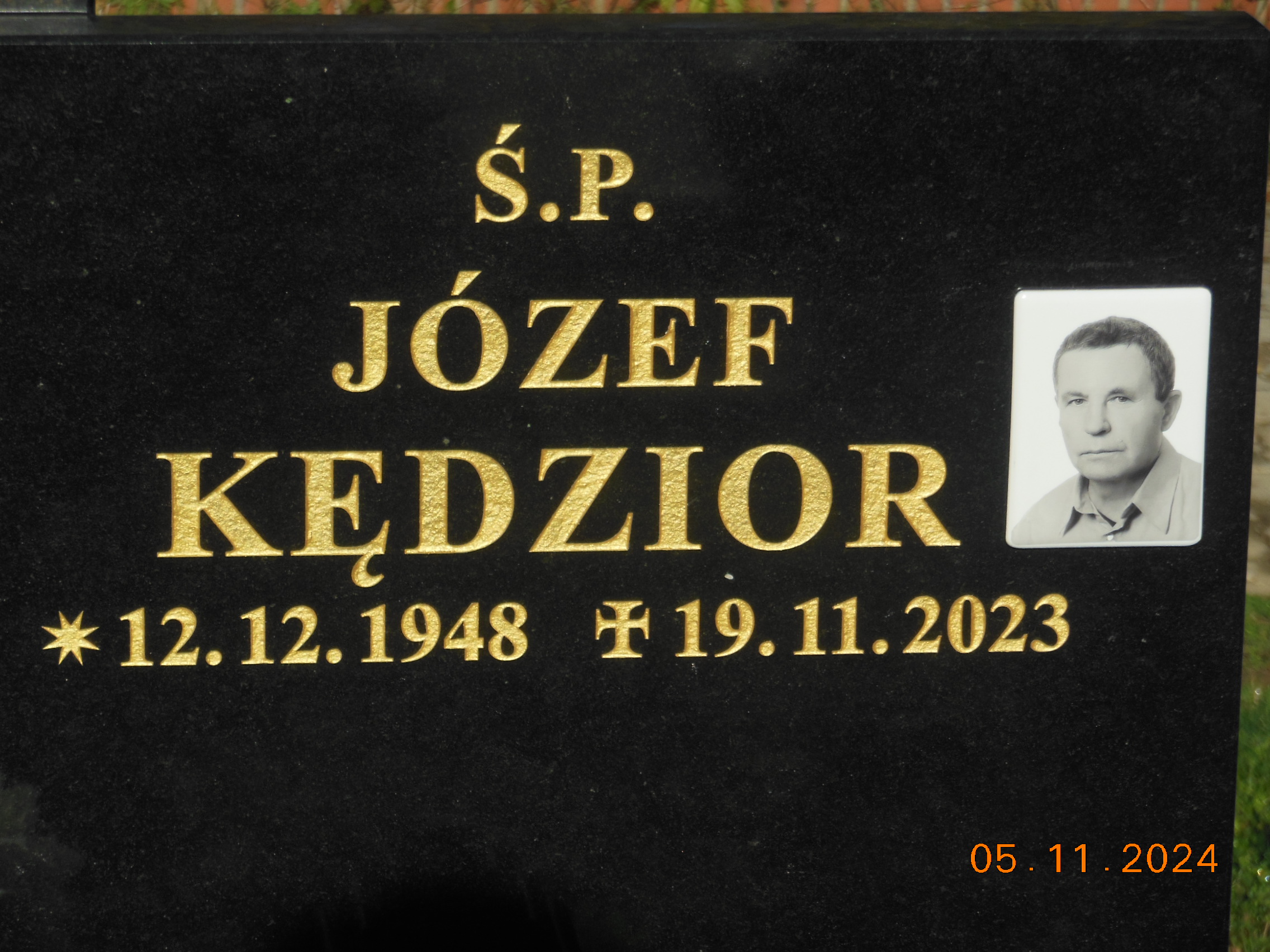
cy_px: 476
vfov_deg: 10.2
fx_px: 5356
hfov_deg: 13.5
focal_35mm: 146
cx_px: 635
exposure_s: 1/1500
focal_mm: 26.1
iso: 125
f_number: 5.2
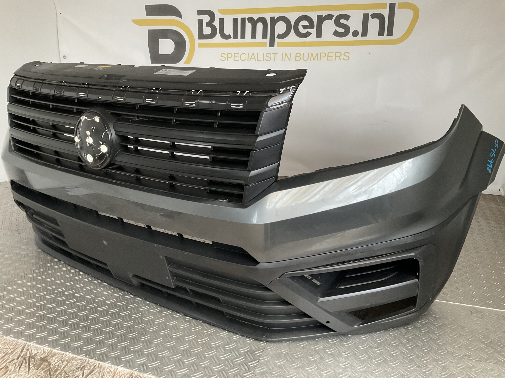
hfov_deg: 61.7
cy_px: 189
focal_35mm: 29
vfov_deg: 48.2
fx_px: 423
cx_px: 252
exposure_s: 1/40
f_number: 1.8
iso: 250
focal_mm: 3
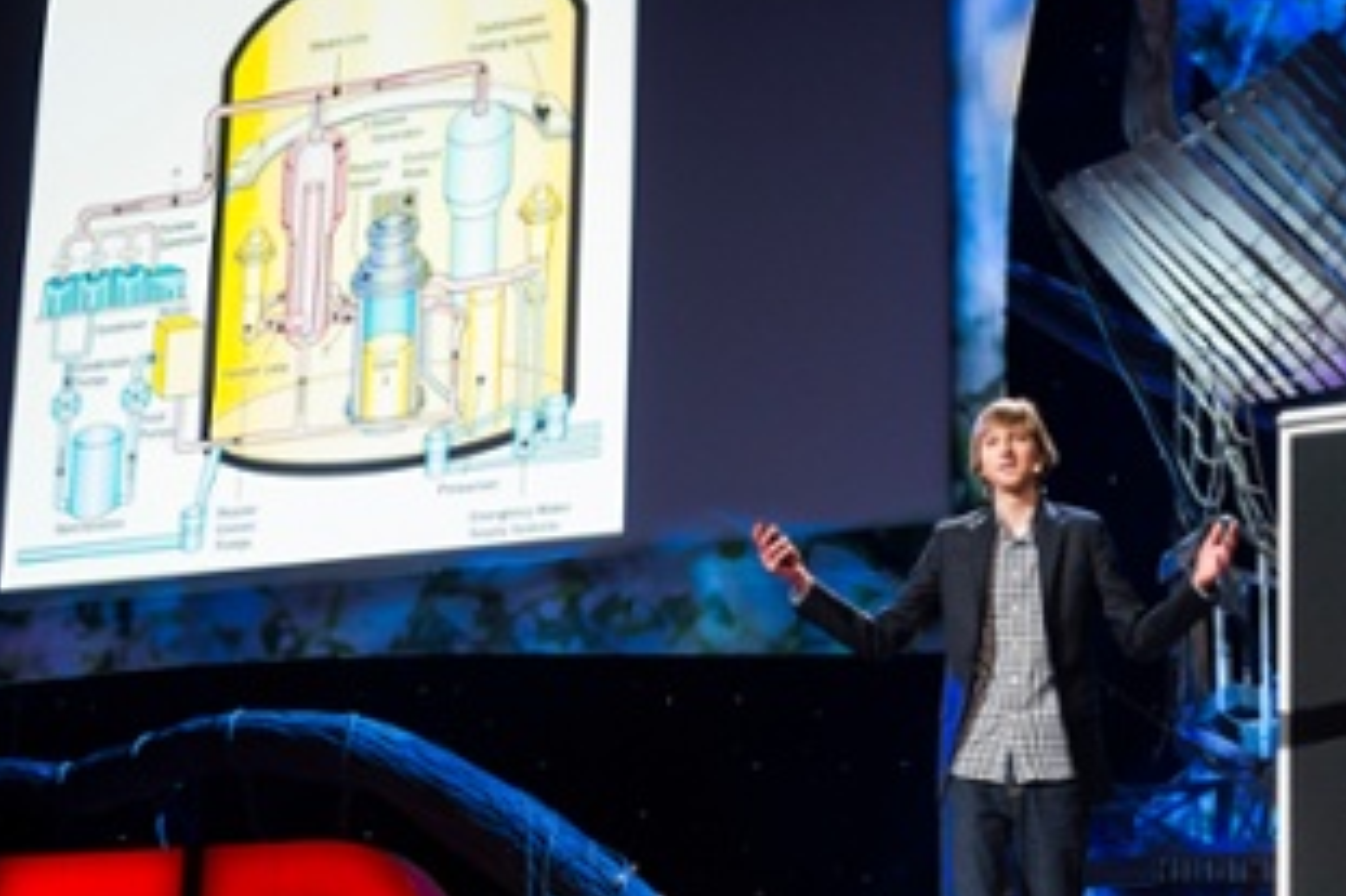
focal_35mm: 65
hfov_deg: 30.7
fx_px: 2429
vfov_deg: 20.8
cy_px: 615
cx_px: 918
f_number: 3.2
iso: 3200
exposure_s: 1/320
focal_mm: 44
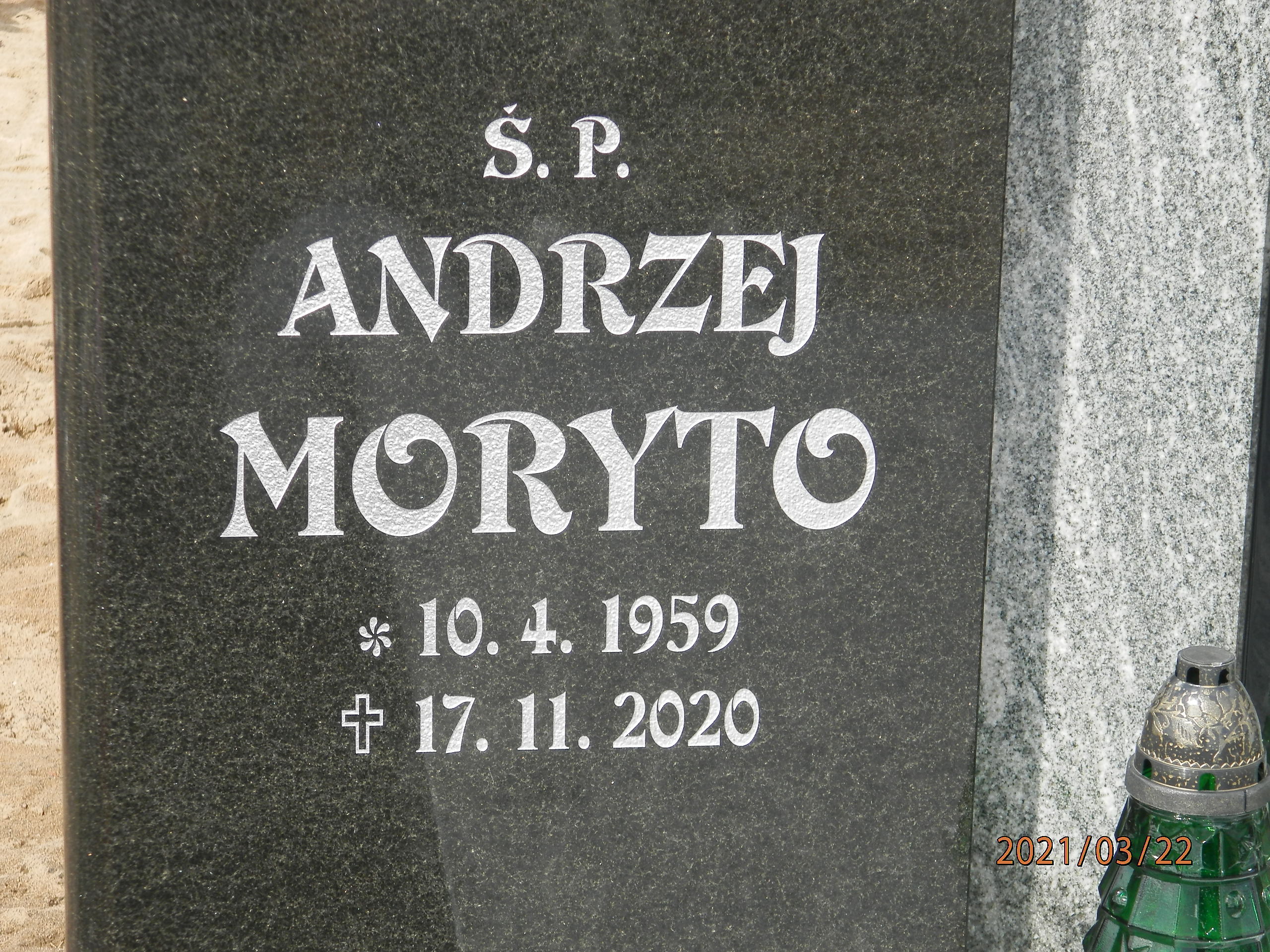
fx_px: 3889
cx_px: 635
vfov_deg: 14.0
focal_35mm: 106
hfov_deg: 18.5
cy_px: 476
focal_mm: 19
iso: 80
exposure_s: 1/200
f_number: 4.5
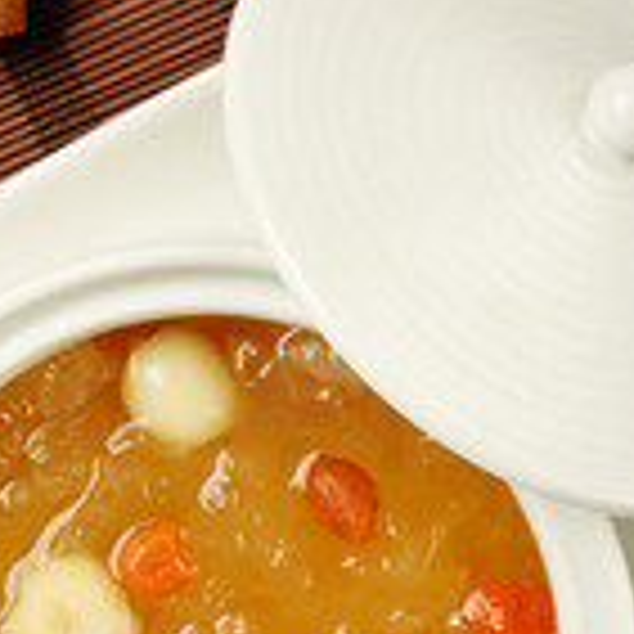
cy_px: 504
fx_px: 3295
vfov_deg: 11.0
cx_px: 223
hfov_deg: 11.0
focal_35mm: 159
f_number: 18
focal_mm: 66
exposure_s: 1/125
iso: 100
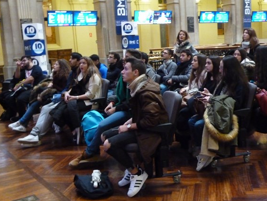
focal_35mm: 46
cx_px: 158
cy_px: 105
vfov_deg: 31.5
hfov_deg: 41.1
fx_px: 355
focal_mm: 6.4
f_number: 3.5
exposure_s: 1/8
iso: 800
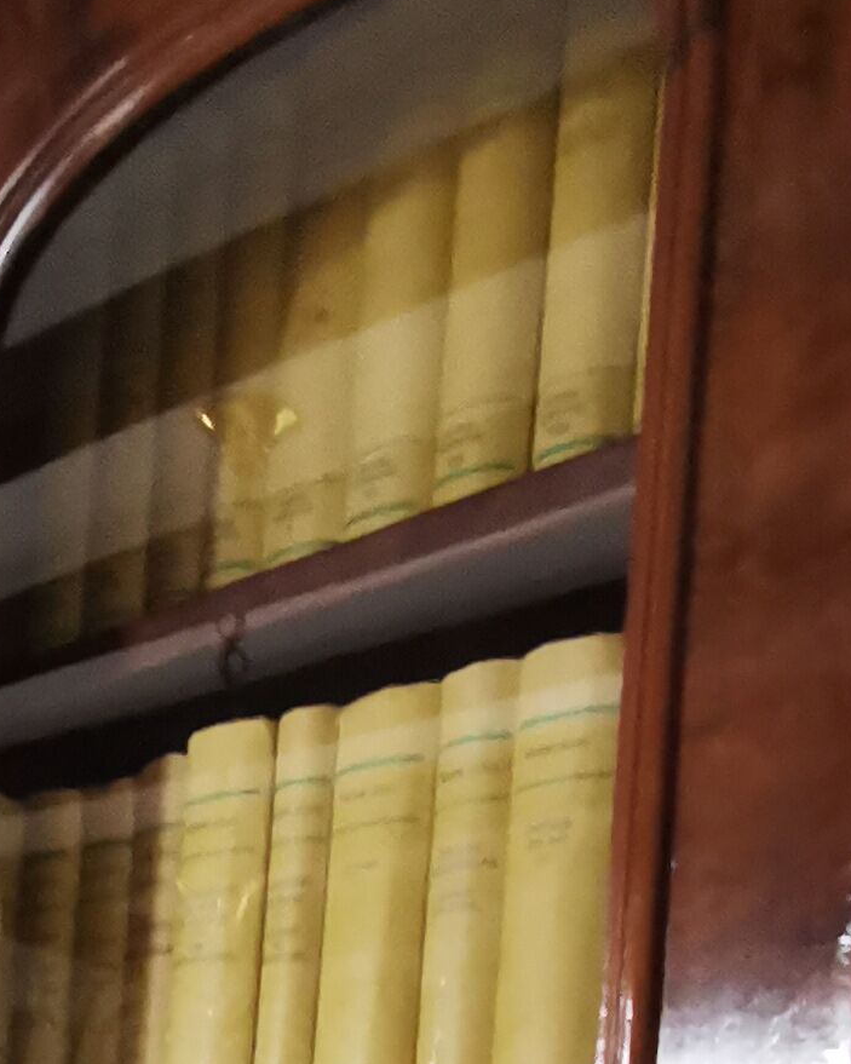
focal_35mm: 87
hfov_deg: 17.2
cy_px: 1618
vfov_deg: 19.1
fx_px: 2739
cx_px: -16
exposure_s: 1/20
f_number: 2.2
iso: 500
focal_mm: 2.26
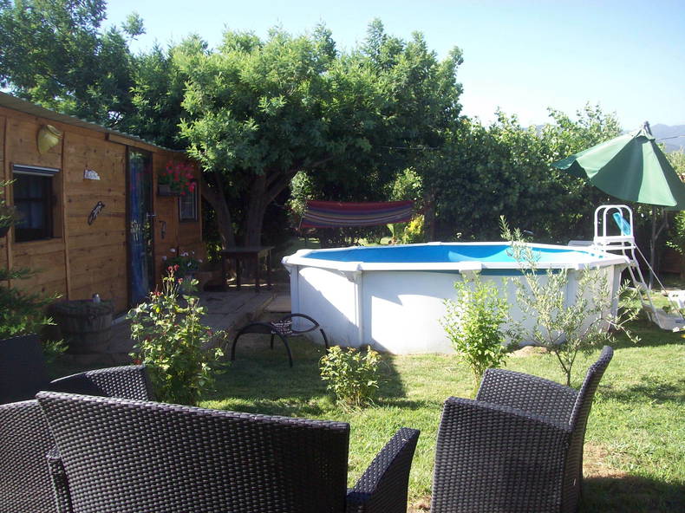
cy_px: 256
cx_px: 342
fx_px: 712
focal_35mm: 36
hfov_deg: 51.4
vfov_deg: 39.6
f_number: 2.7
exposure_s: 1/411
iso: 80
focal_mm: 6
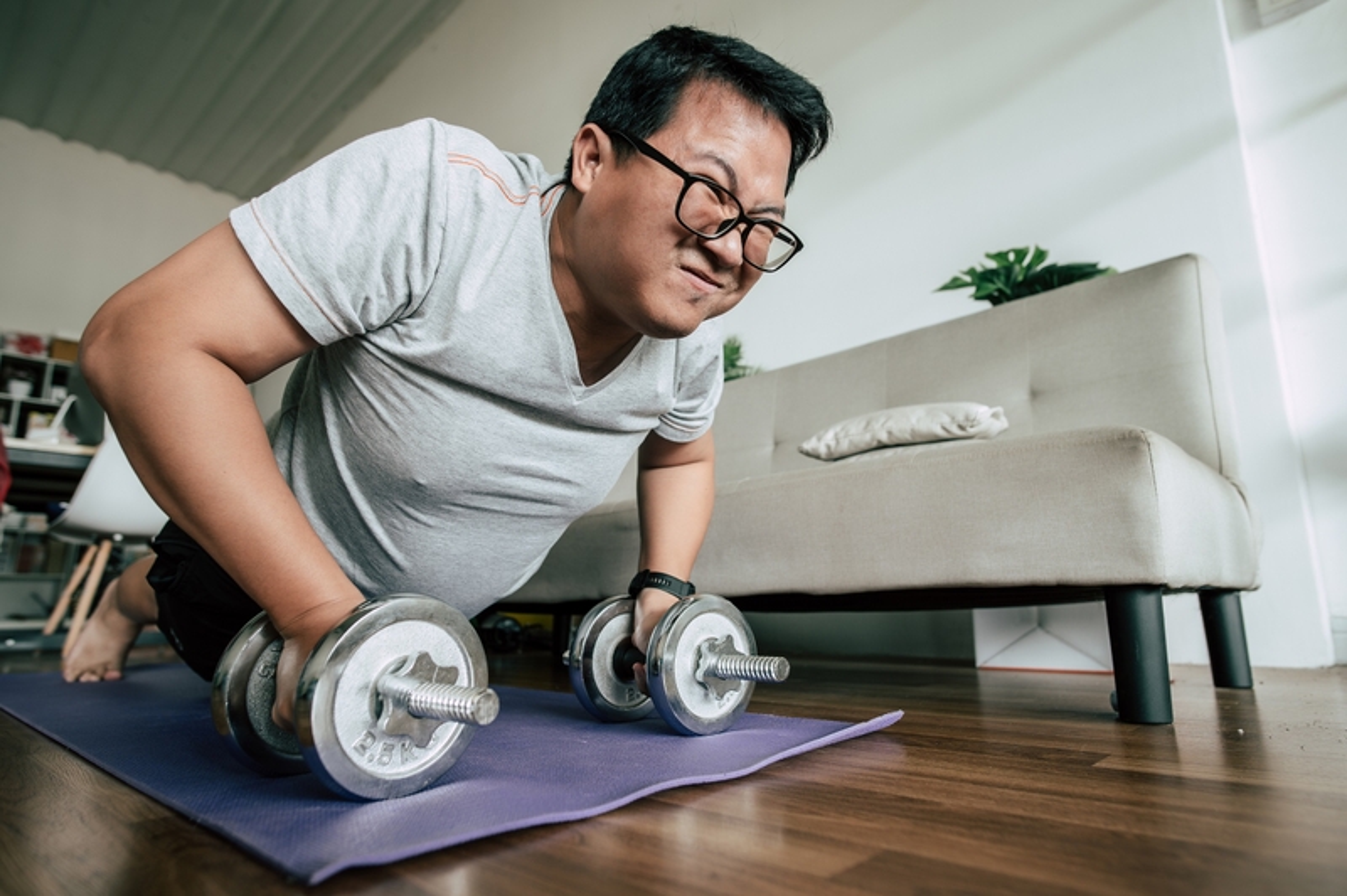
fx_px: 748
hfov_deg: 84.0
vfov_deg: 61.8
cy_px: 448
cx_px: 674
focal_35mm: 20
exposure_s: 1/50
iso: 100
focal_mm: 20
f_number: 2.8
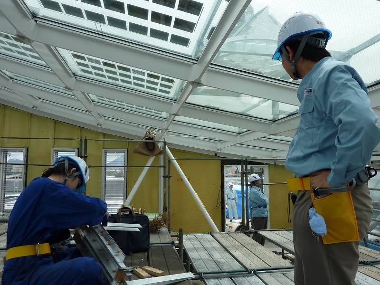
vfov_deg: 54.9
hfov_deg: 69.4
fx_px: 274
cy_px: 142
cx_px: 190
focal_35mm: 25
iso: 80
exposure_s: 1/500
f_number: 4
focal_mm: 4.1
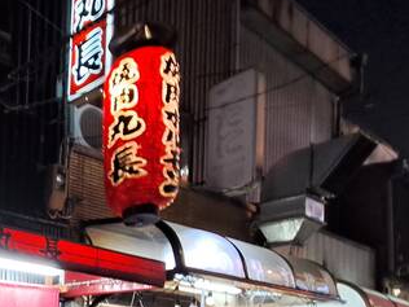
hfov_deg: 39.3
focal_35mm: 35
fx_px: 414
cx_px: -74
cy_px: 351
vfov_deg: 34.2
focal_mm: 1.74
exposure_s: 1/25
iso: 200
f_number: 2.2
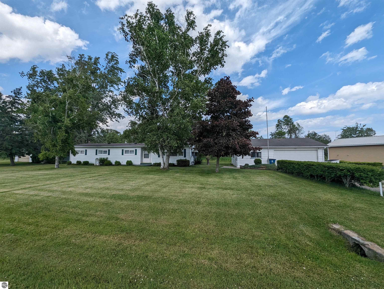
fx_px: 144
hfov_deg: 106.1
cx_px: 192
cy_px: 144
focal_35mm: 13
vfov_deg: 90.1
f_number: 2.2
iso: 47
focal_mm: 1.95
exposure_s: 1/1842
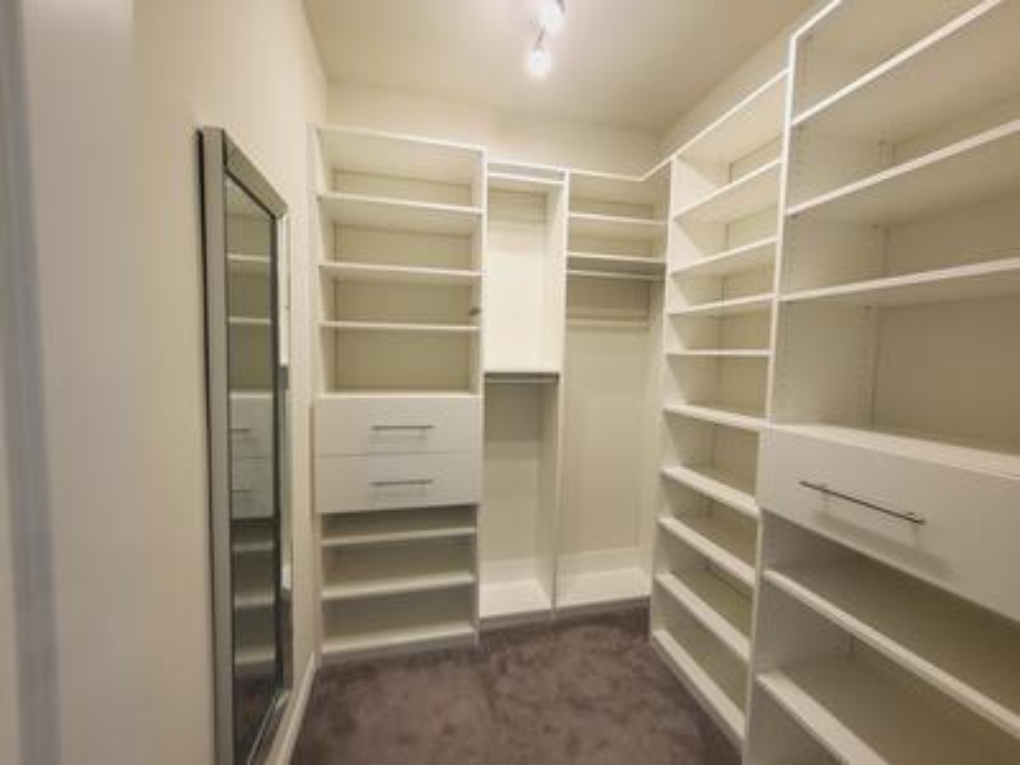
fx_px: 383
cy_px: 382
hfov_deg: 106.2
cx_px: 510
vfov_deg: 89.9
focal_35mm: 13
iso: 160
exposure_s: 1/60
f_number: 2.2
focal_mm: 1.74
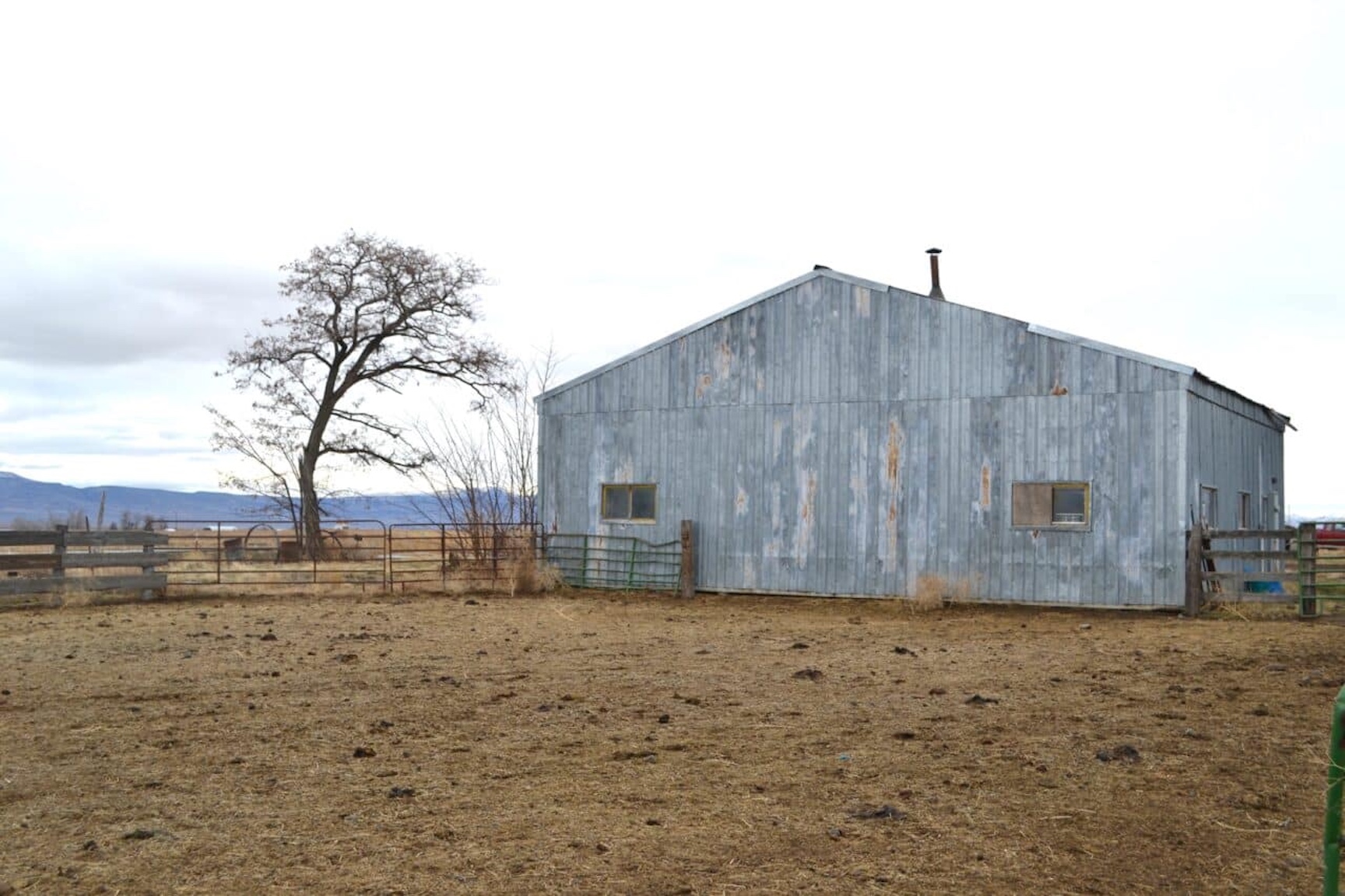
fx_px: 1345
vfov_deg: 36.9
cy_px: 448
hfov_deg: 53.1
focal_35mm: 36
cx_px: 672
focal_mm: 24
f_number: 7.1
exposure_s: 1/200
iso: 100
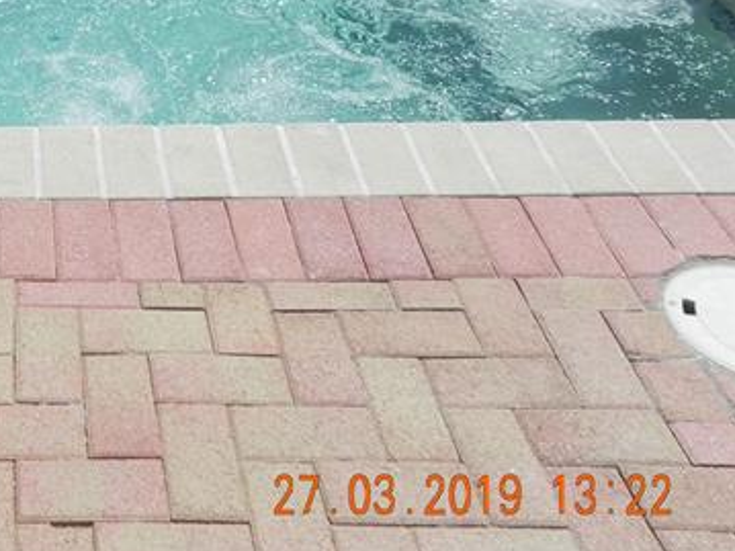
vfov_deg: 24.2
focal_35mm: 58
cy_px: 8
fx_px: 1231
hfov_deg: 30.3
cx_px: -43
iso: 160
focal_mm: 4.6
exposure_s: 1/800
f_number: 8
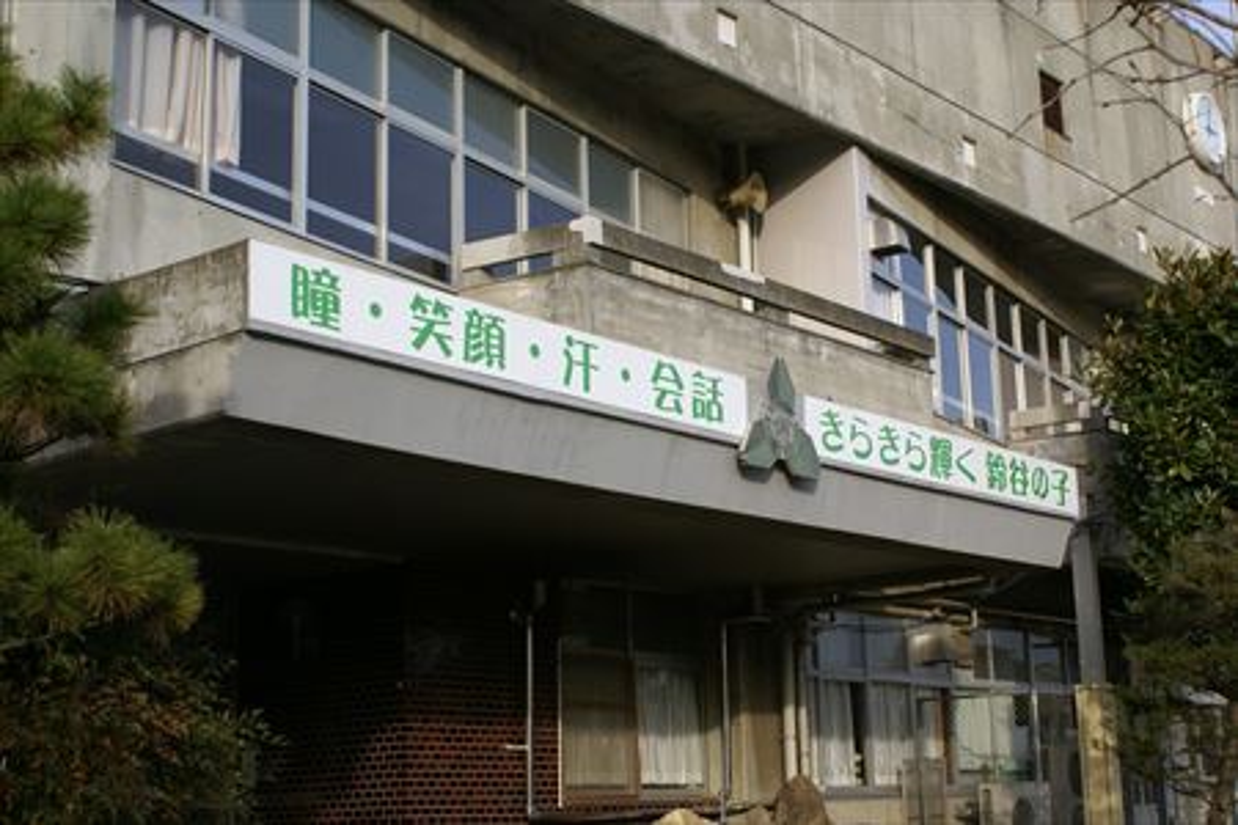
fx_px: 1805
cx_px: 619
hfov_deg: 37.9
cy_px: 412
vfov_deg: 25.8
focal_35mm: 52
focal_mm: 35
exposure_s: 1/125
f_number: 8
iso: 100
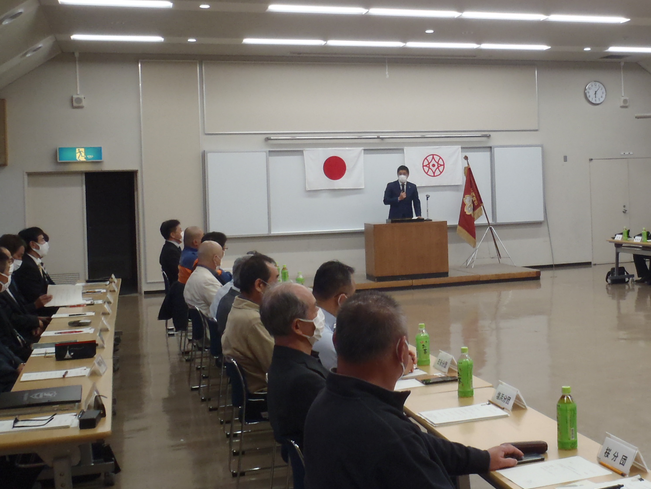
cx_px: 506
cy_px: 180
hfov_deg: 38.4
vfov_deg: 30.1
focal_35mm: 48
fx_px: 903
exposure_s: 1/30
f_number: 3.9
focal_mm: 5
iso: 200
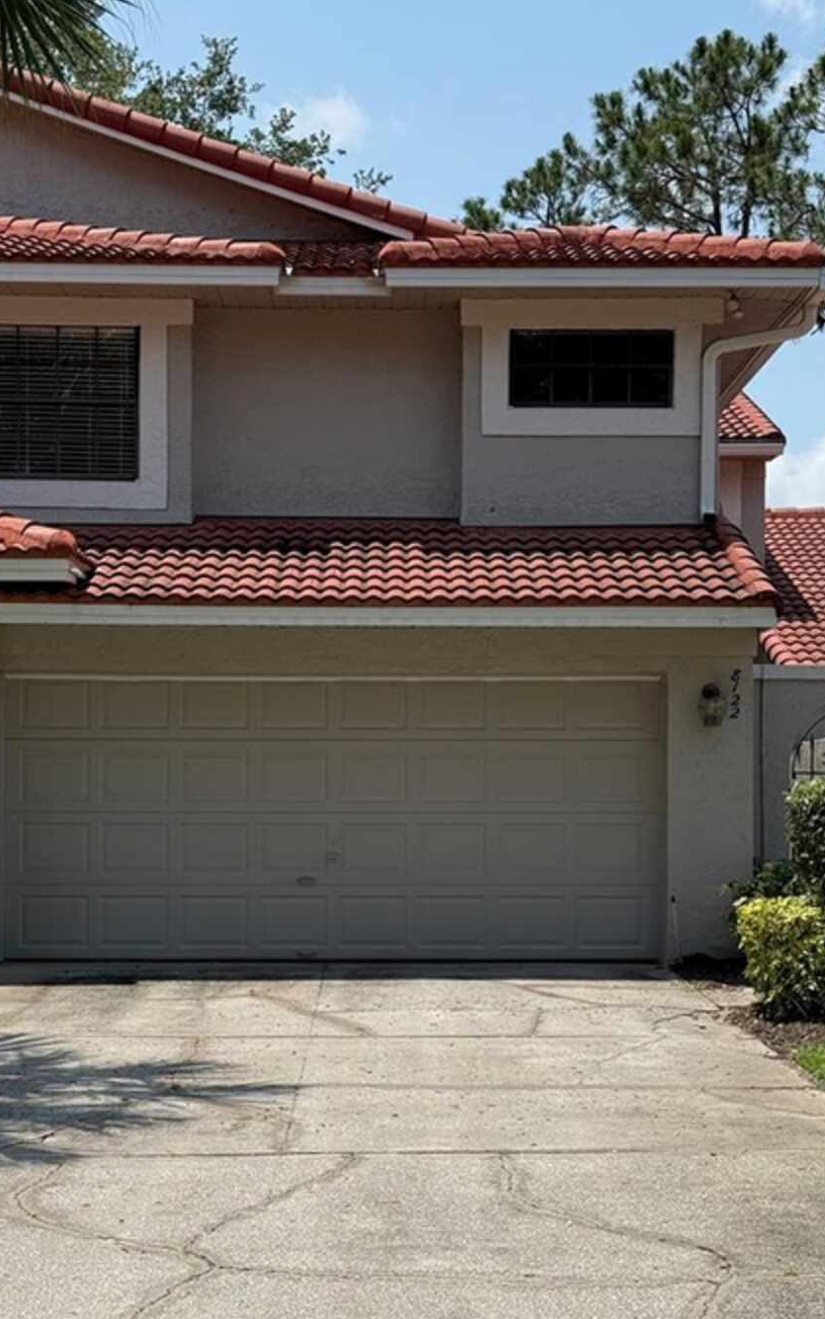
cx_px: 389
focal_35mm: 65
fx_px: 2338
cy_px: 754
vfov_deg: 31.5
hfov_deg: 20.0
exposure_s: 1/4587
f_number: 1.78
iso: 64
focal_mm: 6.76
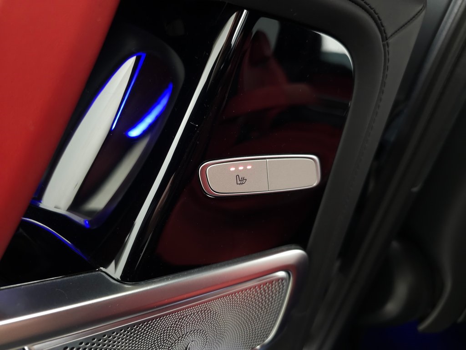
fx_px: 310
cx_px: 233
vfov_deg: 58.9
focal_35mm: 23
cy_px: 175
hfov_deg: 73.9
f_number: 1.7
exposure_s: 1/24
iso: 250
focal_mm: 6.3
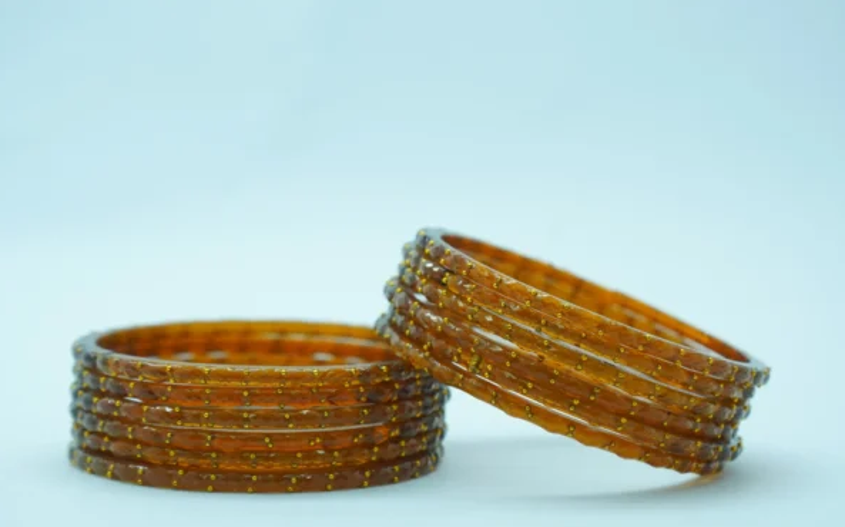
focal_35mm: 97
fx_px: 2233
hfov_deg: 21.4
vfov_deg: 13.5
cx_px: 422
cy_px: 281
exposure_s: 1/250
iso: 640
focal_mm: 63
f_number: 6.3
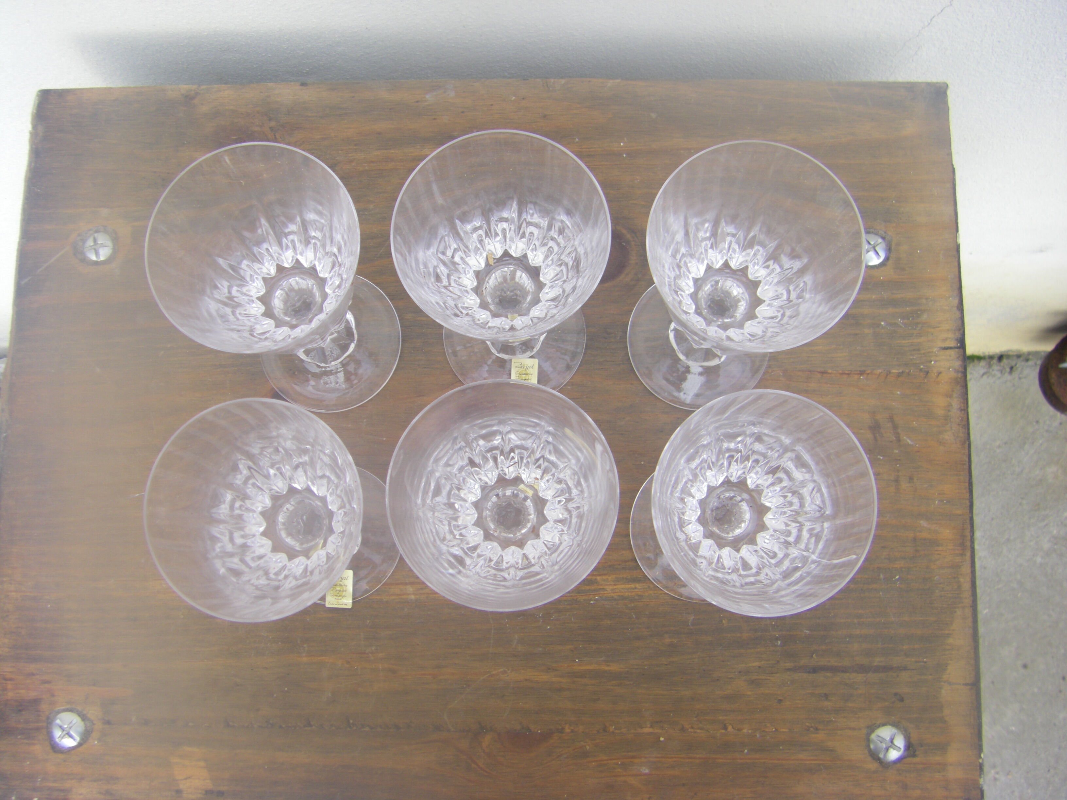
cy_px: 400
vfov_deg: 37.7
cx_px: 534
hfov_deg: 49.0
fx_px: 1171
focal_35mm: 38
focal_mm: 6.3
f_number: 3.5
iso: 64
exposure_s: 1/125
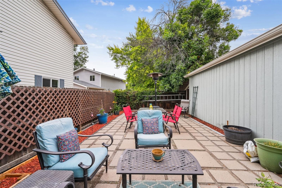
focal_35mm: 16
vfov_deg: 73.7
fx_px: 125
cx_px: 141
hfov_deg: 96.7
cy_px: 94
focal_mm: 16
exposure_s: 1/125
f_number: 10
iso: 400
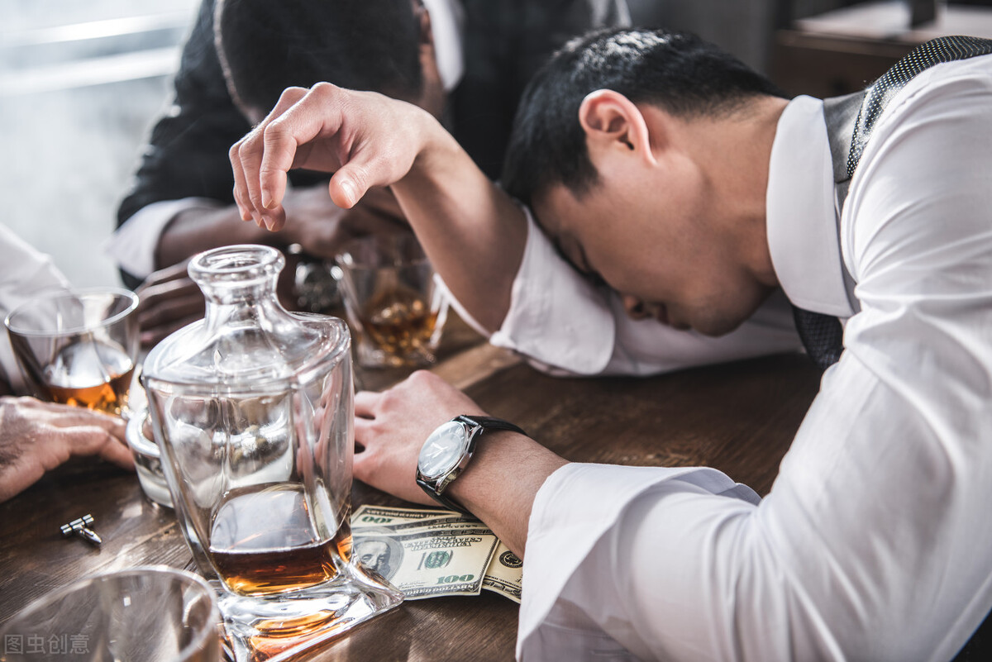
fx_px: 1240
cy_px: 331
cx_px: 496
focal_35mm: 45
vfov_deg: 29.9
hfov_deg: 43.6
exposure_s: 1/125
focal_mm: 45
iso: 160
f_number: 2.8
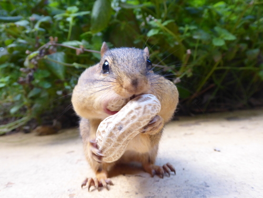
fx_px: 266
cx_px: 132
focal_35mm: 35
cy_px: 99
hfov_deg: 52.6
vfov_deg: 40.7
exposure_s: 1/60
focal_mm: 6.3
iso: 320
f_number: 3.7
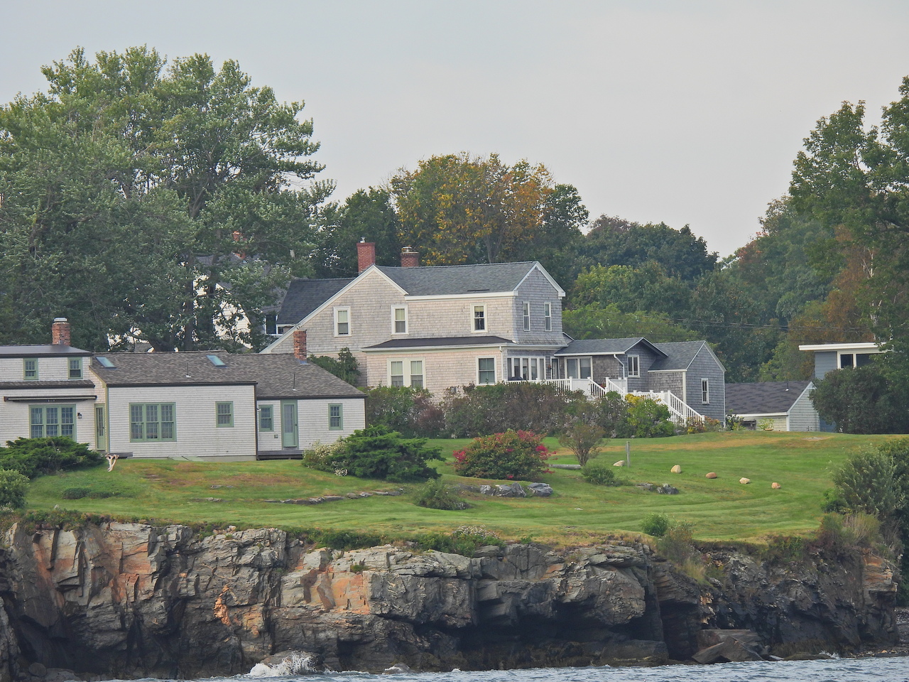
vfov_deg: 3.0
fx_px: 13130
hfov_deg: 4.0
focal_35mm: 500
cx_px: 454
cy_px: 341
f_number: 5
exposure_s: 1/320
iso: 100
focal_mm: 89.2
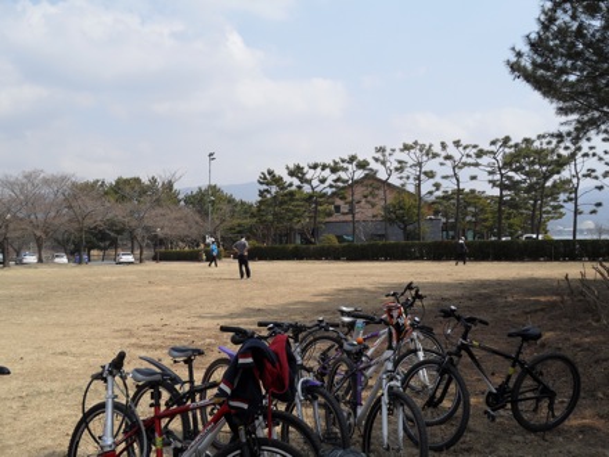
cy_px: 228
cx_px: 304
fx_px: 651
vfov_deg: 38.7
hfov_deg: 50.1
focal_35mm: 37
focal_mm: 6.6
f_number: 4
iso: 80
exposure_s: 1/750
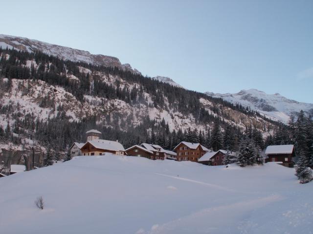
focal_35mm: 35
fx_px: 316
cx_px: 156
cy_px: 117
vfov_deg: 40.7
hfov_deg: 52.6
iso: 50
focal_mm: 5.86
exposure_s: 1/125
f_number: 8
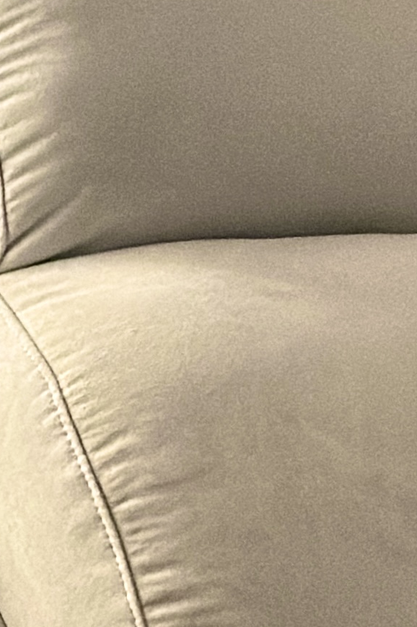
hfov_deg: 6.5
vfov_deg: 9.4
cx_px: 5
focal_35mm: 212
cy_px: 1032
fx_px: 3686
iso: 800
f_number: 1.78
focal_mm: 6.86
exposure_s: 1/30
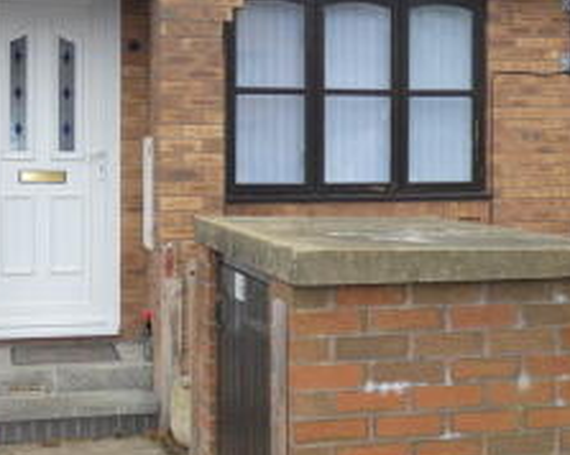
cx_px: 183
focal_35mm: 51
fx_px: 860
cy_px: 167
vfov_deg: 29.5
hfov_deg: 36.3
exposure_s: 1/80
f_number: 2.8
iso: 80
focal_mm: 3.6
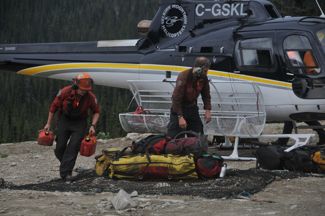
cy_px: 108
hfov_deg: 14.4
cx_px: 162
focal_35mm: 142
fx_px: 1285
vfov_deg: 9.6
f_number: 5.3
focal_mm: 95
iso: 200
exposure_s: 1/640
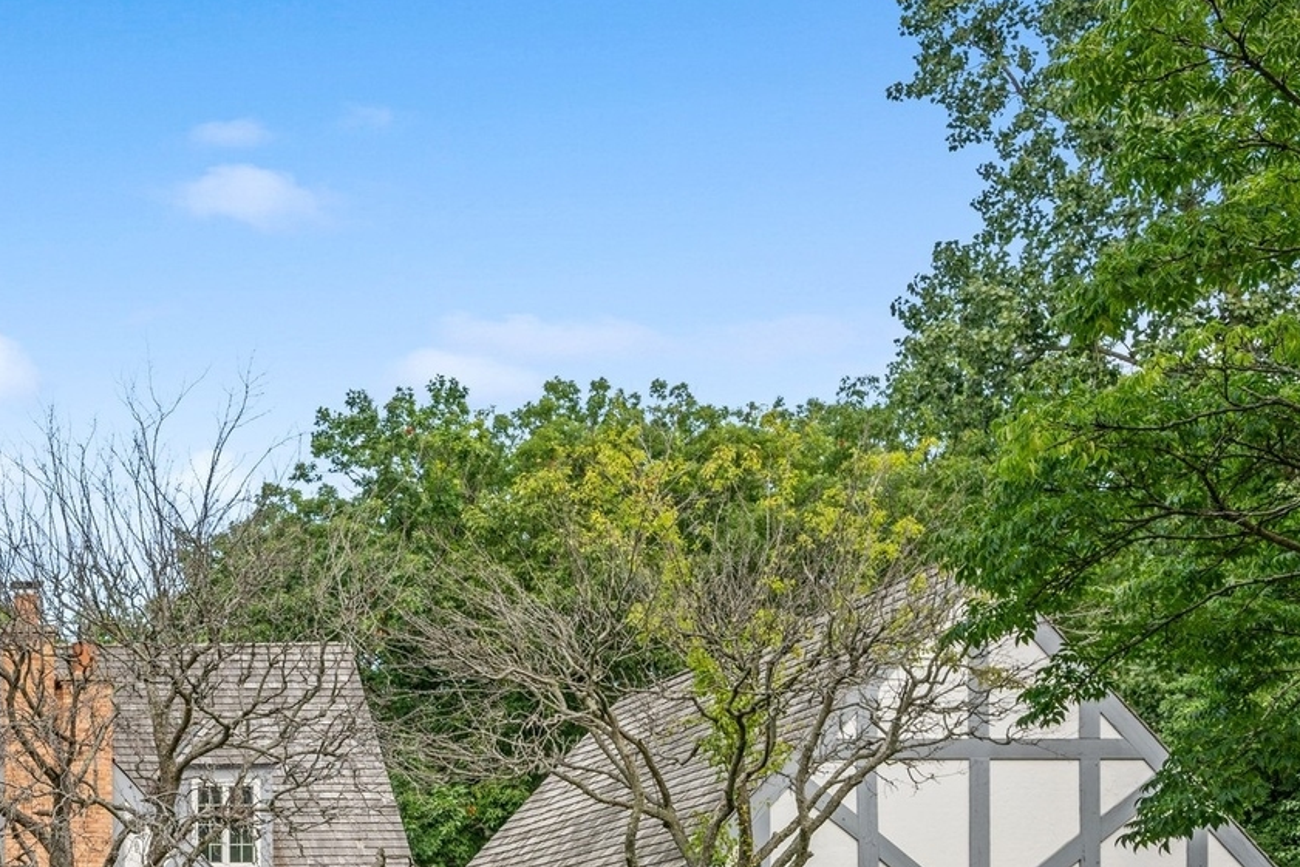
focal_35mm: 53
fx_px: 1913
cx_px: 85
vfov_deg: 24.6
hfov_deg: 35.0
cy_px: 813
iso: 200
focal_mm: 27.5
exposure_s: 1/125
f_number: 9.5
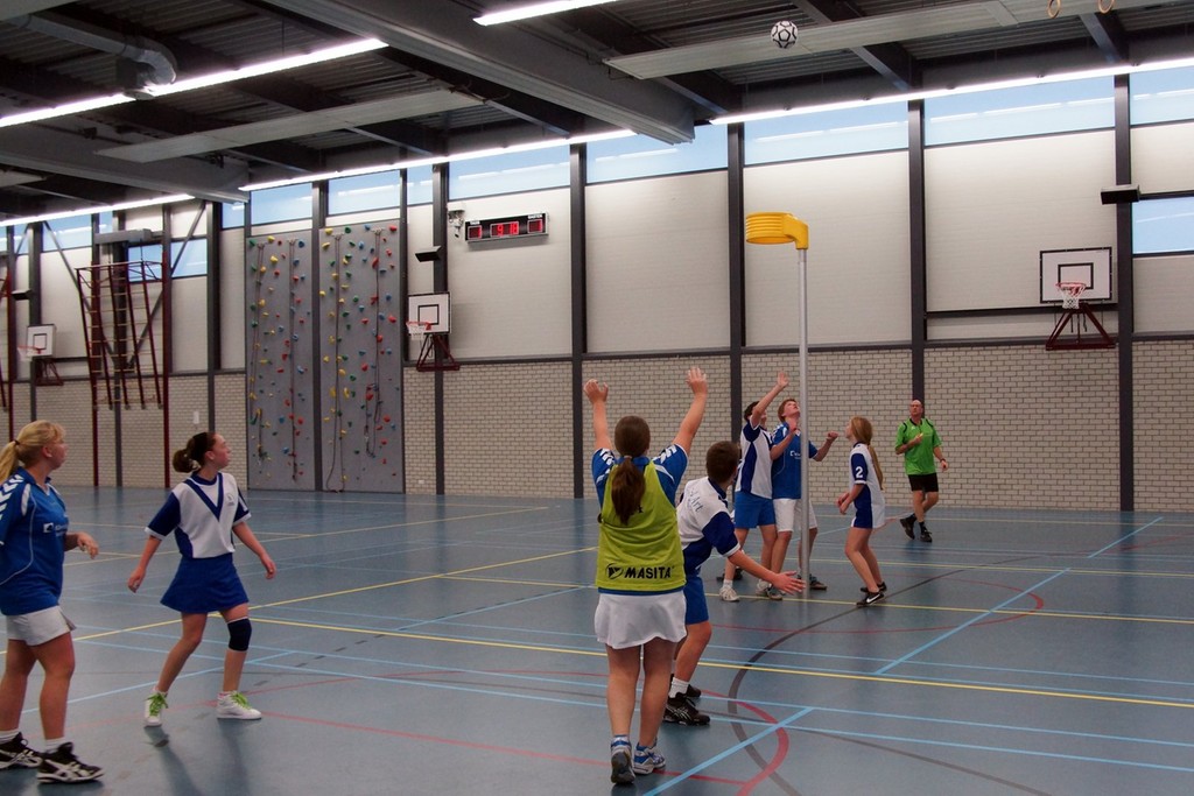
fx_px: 1095
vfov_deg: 40.0
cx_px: 597
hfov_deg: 57.2
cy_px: 398
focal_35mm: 33
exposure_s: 1/160
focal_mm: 22
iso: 1250
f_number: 5
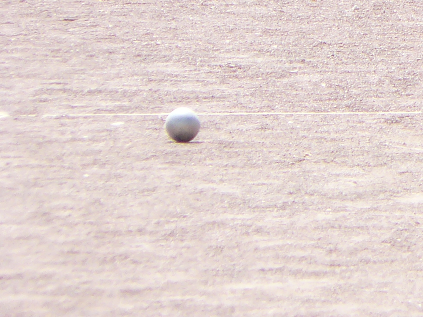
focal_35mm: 1029
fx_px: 12577
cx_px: 669
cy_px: -131
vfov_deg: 1.4
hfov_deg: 1.9
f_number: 5.6
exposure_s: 1/250
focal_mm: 54.2
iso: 100
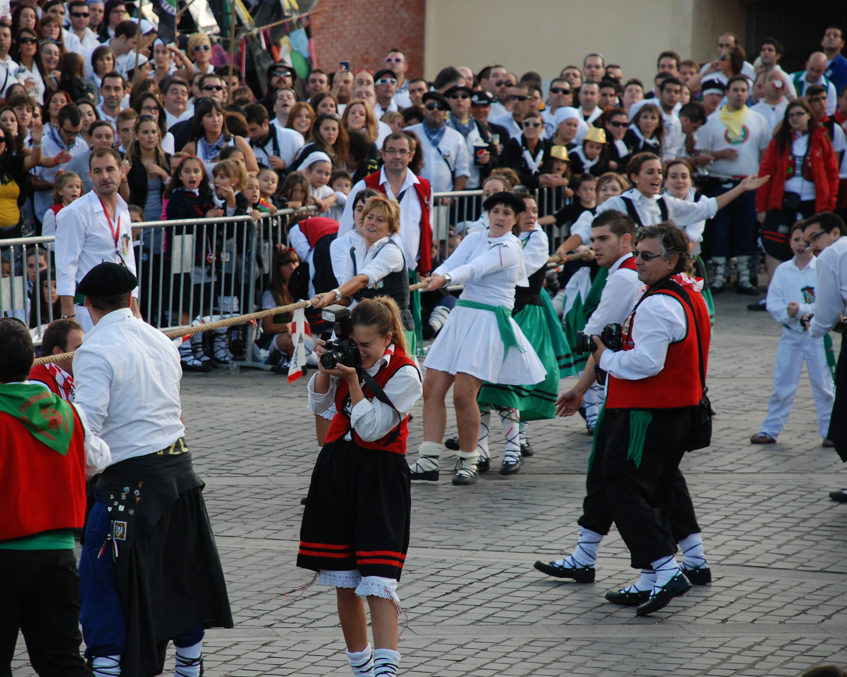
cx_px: 352
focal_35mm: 228
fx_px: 5704
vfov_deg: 6.8
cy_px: 338
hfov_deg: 8.5
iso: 400
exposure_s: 1/200
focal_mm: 135
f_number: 5.6
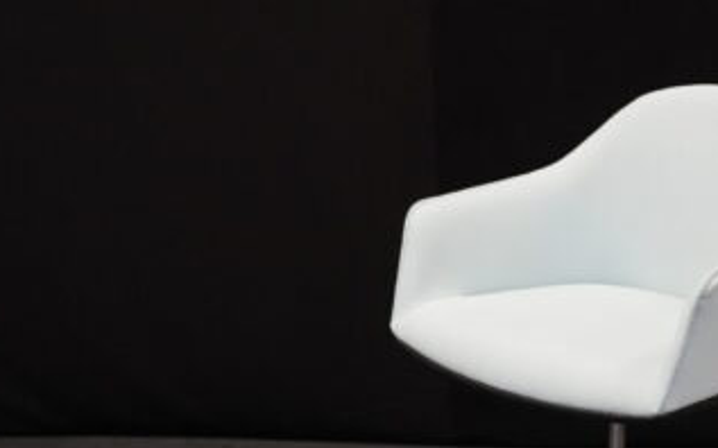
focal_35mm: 85
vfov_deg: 15.2
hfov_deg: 23.9
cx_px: 612
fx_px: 1663
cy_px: 394
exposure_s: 1/160
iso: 6400
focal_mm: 44
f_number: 4
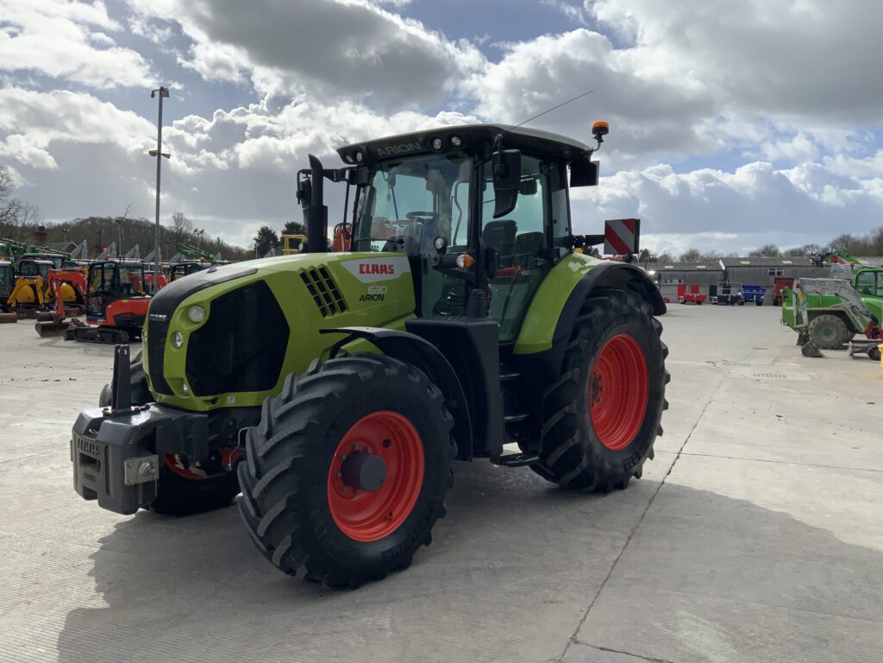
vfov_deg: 48.2
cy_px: 332
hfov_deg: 61.7
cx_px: 442
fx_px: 740
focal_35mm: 29
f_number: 1.8
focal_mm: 3
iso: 16
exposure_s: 1/2538
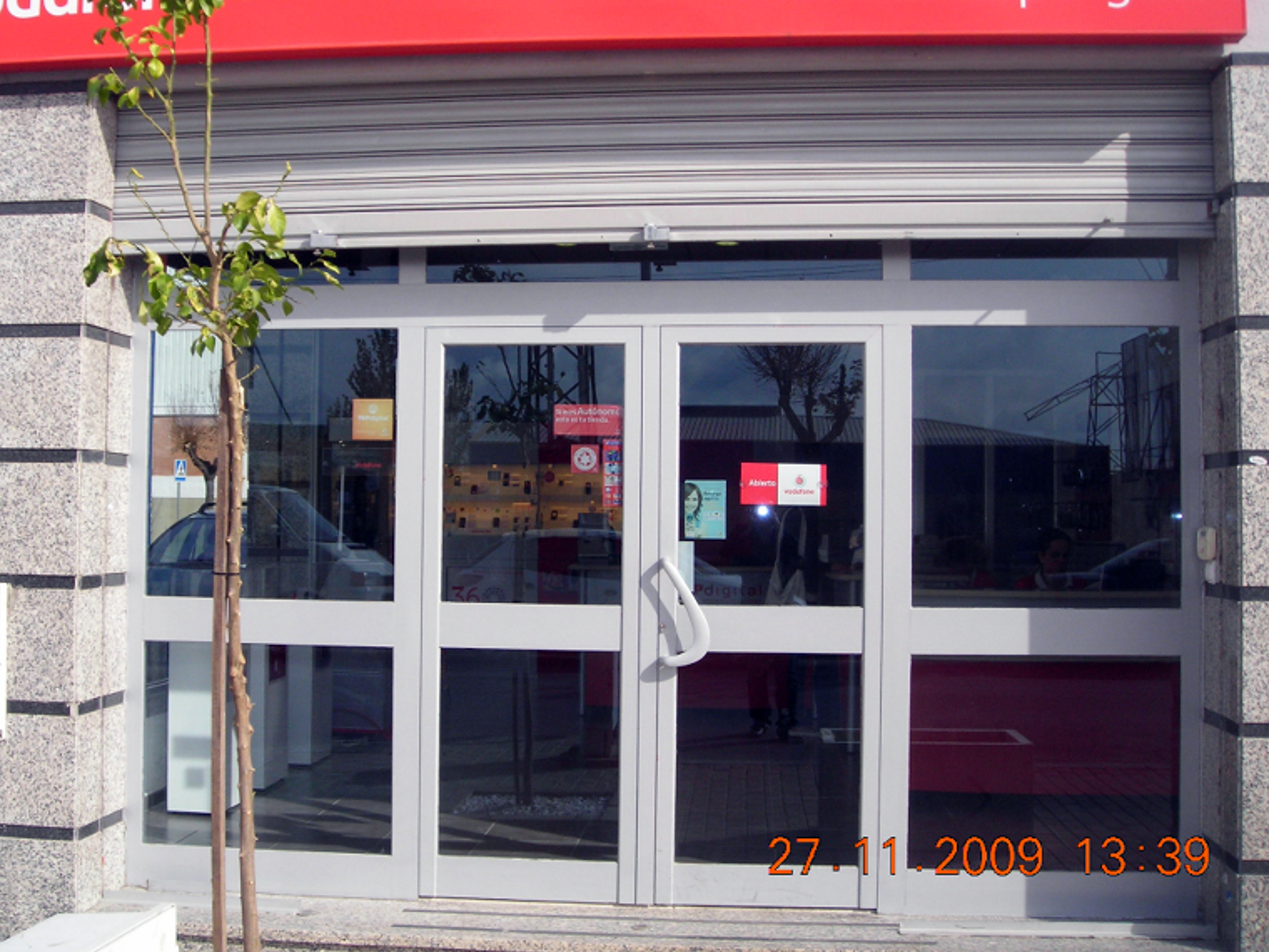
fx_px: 1650
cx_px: 551
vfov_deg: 32.1
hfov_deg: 42.0
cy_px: 410
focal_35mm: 45
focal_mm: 6.3
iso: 75
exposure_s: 1/198
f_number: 6.4
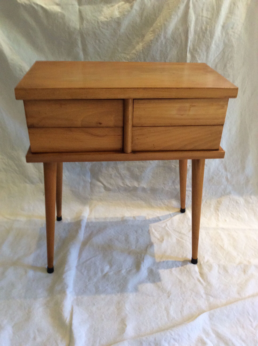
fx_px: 319
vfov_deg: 56.9
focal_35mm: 32
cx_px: 129
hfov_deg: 44.1
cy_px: 173
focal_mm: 3.3
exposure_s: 1/25
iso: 125
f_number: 2.4
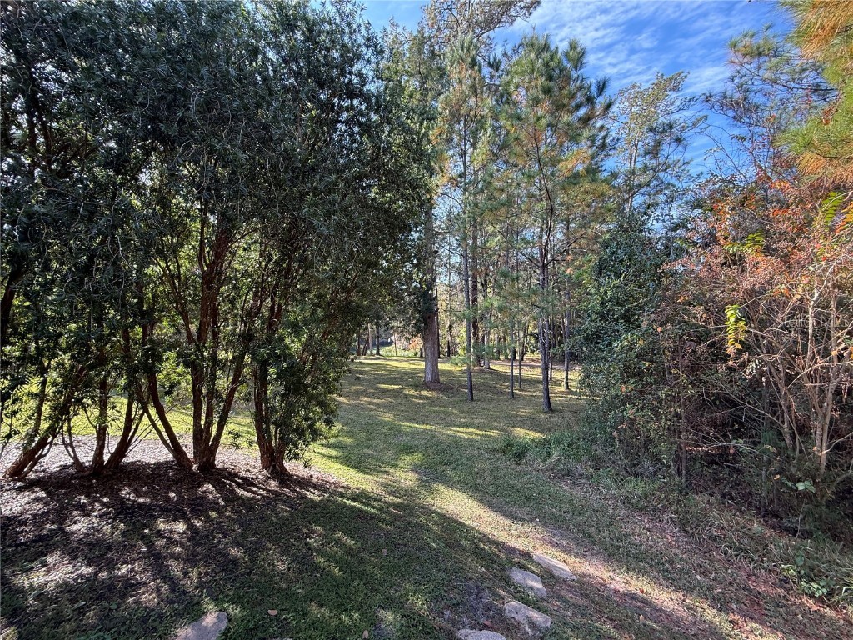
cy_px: 320
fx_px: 345
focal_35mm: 14
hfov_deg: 102.1
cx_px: 426
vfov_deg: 85.7
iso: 64
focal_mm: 2.22
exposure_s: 1/155
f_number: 2.2
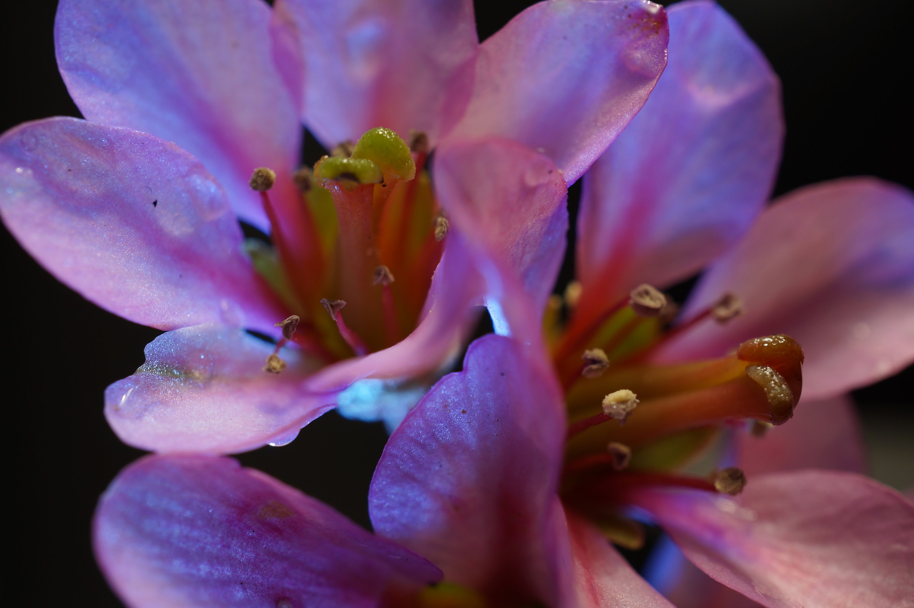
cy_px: 304
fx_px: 1142
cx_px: 457
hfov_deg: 43.6
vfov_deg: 29.8
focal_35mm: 45
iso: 100
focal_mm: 30
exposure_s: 1/8
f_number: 14
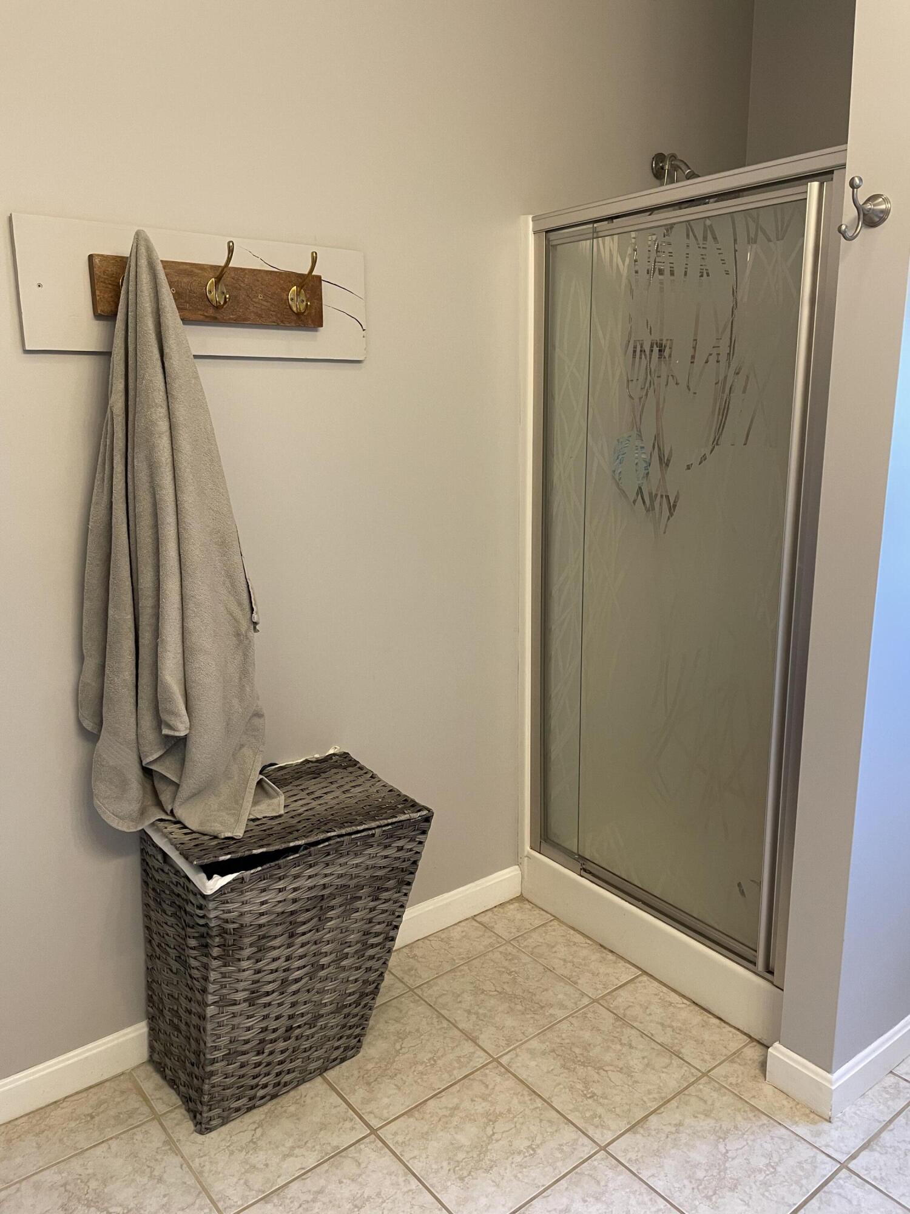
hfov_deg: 53.1
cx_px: 455
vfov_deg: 67.3
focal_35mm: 26
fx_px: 911
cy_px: 607
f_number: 1.6
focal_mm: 4.2
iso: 125
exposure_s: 1/60
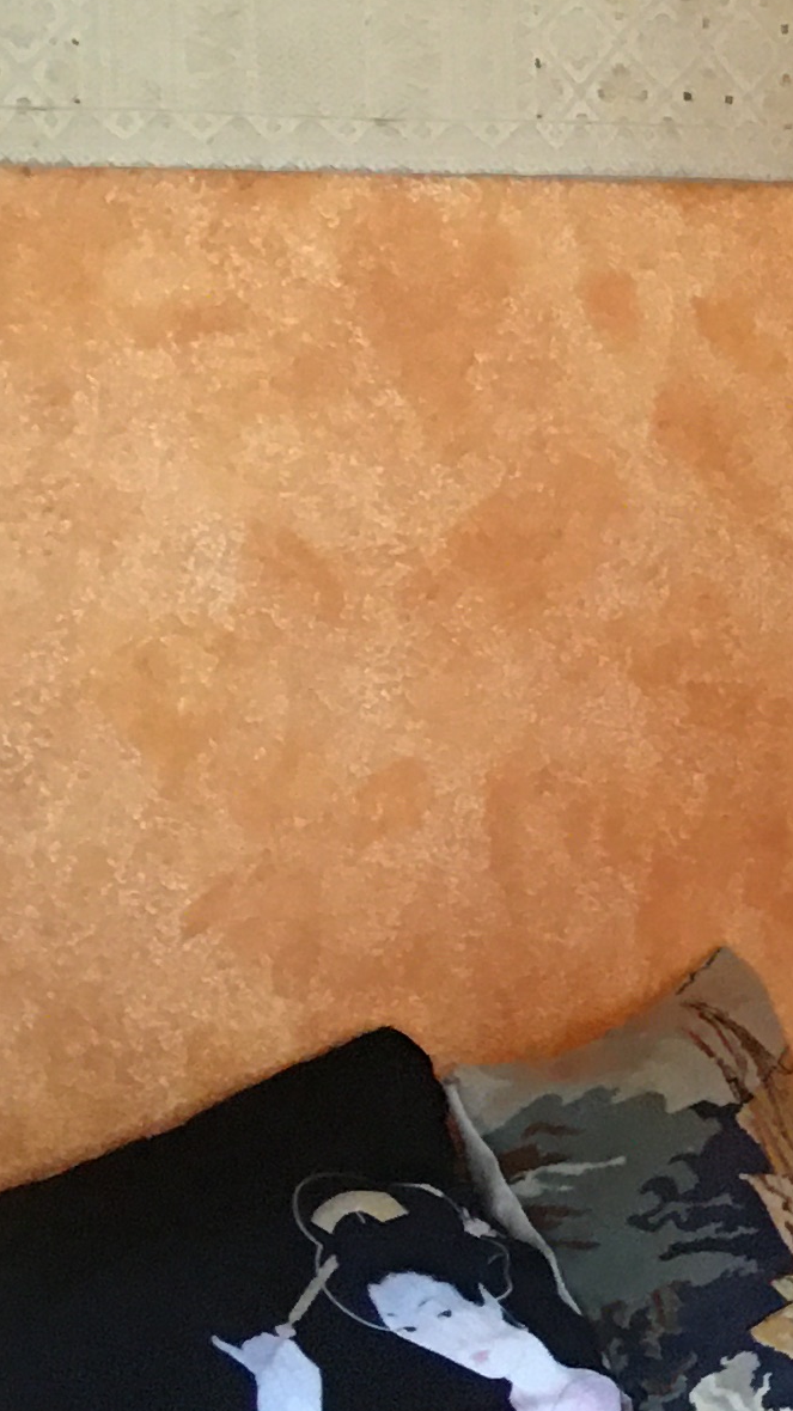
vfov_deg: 19.8
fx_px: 4041
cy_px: 690
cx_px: 2136
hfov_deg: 9.5
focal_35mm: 108
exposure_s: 1/10
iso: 100
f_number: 2.2
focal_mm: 4.15
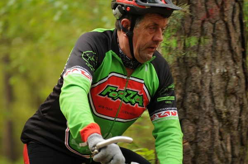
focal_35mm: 262
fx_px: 1805
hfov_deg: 7.9
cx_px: 124
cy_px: 82
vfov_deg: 5.2
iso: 200
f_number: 2.8
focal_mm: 175
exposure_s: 1/200
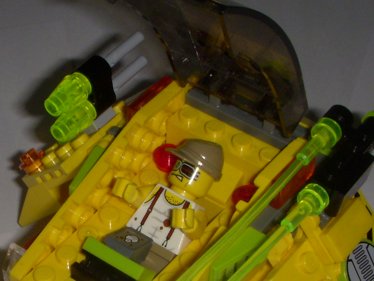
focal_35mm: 101
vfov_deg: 14.5
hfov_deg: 19.3
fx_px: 1091
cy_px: 255
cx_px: 107
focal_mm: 6.3
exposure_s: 1/30
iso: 100
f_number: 6.6
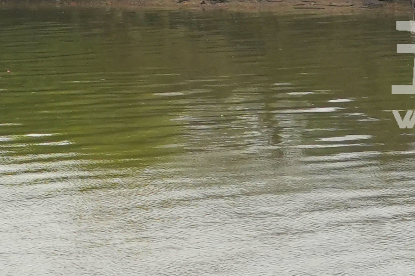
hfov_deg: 7.5
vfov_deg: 5.4
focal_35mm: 250
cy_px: -338
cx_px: -707
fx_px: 2882
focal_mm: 32
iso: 800
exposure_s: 1/320
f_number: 16
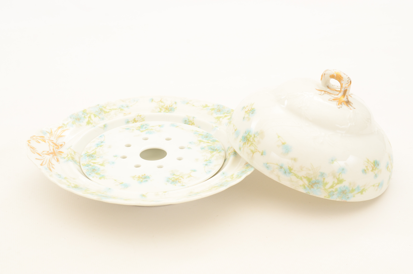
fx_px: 584
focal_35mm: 51
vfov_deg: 26.4
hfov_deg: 39.0
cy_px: 137
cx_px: 206
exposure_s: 1/60
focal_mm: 34
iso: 320
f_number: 13
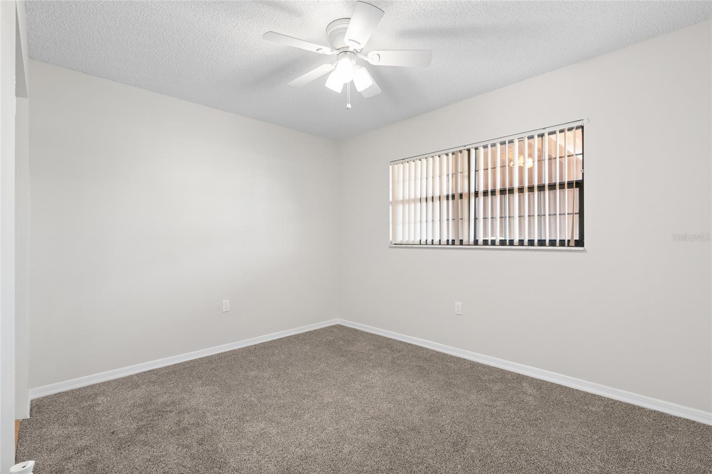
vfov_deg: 73.7
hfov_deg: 96.7
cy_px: 237
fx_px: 316
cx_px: 356
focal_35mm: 16
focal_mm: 16
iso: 250
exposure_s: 2
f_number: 9
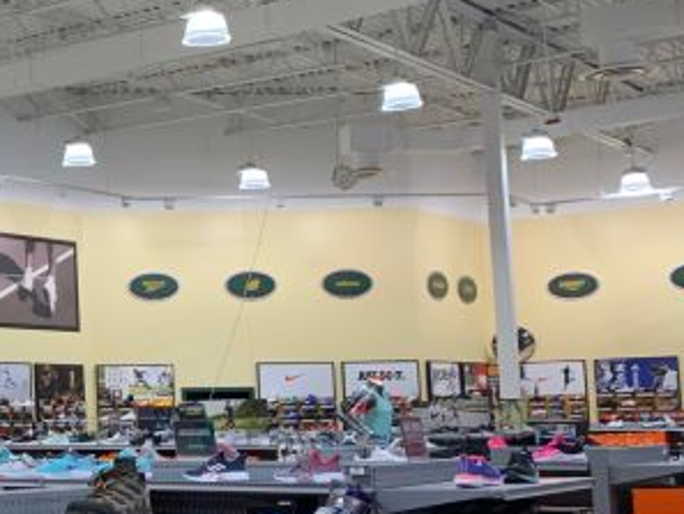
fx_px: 1384
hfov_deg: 24.7
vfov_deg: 21.0
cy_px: 293
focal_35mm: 70
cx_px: -170
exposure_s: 1/120
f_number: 1.8
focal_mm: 4.25
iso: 80
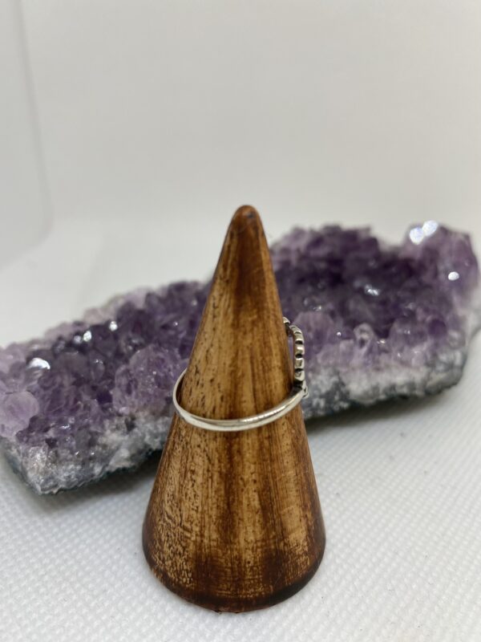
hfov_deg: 53.1
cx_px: 240
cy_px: 321
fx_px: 482
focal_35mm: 26
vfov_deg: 67.3
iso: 32
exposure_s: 1/121
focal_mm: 4.25
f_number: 1.8
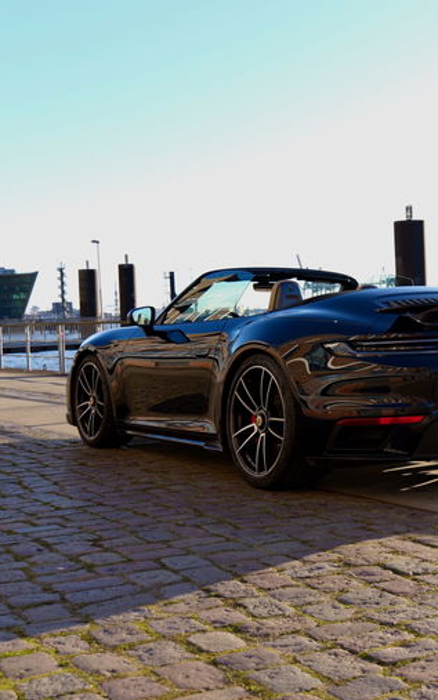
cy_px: 349
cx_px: 388
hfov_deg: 23.4
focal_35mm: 54
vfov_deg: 37.5
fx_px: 1031
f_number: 5
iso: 100
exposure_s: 1/125
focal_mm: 35
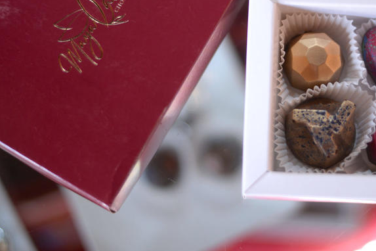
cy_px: 52
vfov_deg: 16.5
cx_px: 245
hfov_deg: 24.7
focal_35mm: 82
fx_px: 856
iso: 200
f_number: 1.8
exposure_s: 1/125
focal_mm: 50
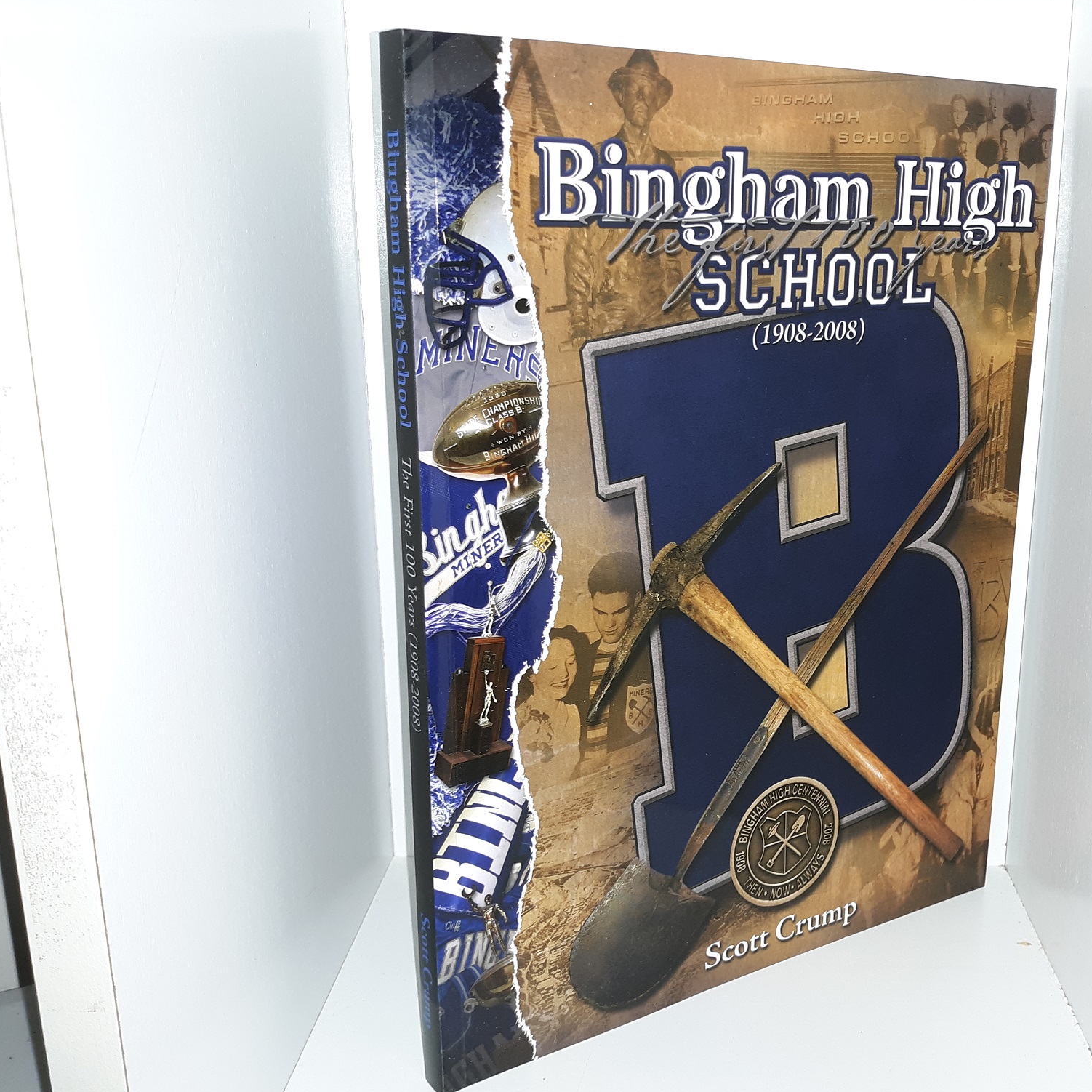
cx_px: 699
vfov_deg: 48.4
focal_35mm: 34
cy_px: 553
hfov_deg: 47.9
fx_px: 1213
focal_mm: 3.7
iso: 40
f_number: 1.7
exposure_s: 1/40
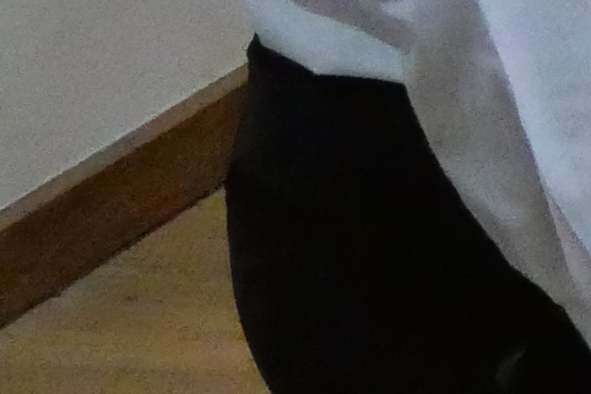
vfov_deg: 6.6
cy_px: -860
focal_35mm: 185
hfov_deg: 8.4
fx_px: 3039
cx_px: 2034
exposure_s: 1/200
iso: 6400
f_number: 5
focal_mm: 12
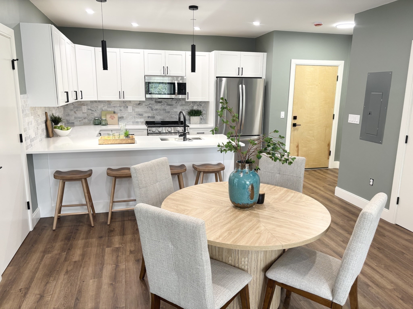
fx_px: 310
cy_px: 154
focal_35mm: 26
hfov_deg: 67.3
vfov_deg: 53.1
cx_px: 206
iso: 80
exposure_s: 1/60
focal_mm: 5.96
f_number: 1.6
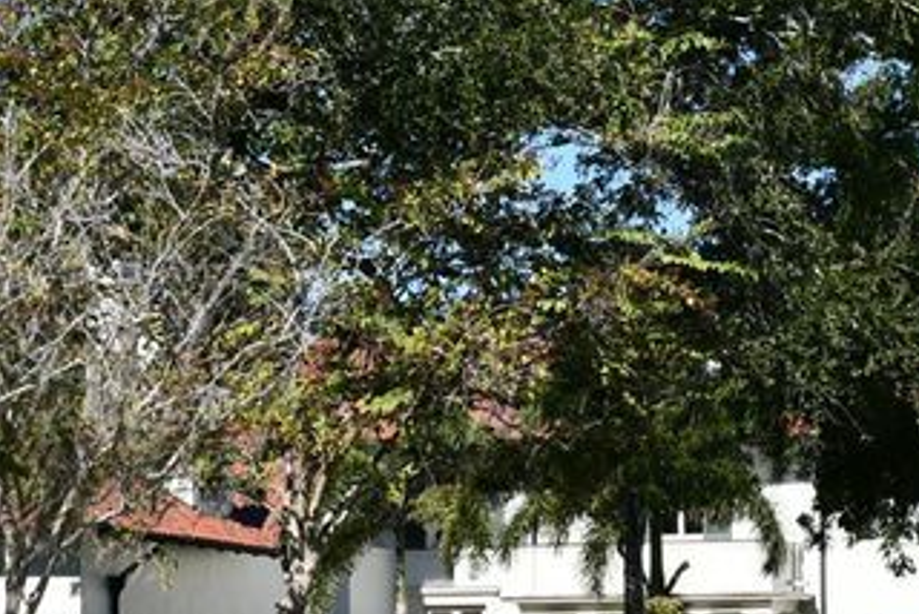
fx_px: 3066
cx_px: 775
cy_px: 608
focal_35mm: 120
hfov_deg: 16.9
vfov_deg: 11.3
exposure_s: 1/320
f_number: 9
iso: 100
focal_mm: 30
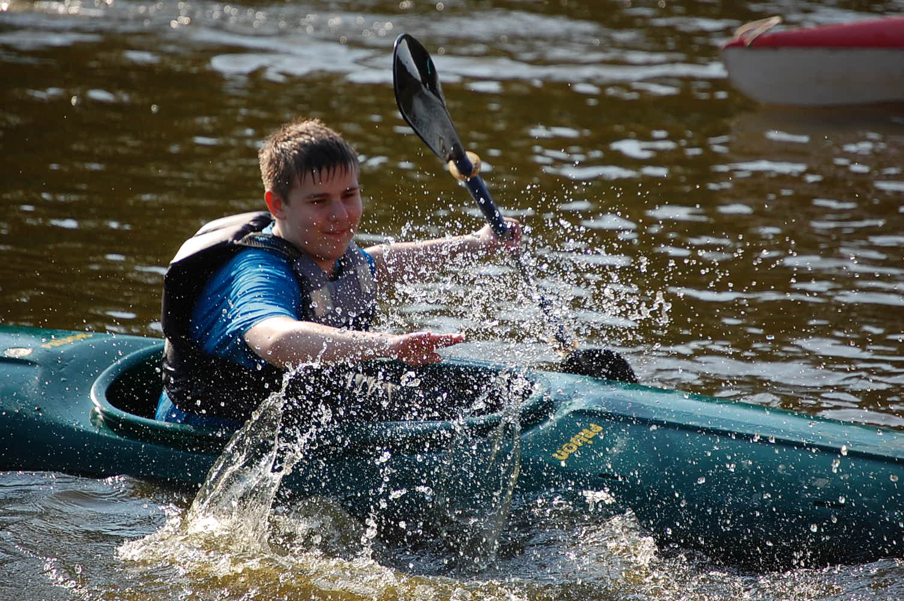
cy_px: 300
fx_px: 7527
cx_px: 452
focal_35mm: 300
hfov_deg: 6.9
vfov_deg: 4.6
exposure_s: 1/1000
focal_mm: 200
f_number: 5.6
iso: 400
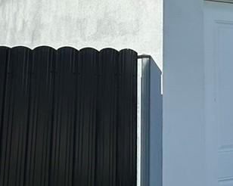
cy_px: -30
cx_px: 145
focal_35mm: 71
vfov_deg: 20.3
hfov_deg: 26.7
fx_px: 489
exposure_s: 1/3401
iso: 50
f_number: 2.2
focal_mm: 2.22
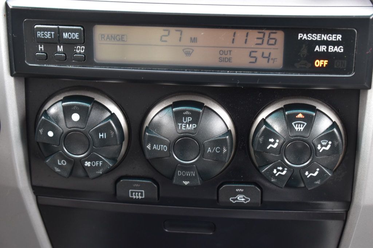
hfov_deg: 26.0
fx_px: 808
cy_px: 124
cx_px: 186
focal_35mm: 78
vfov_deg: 17.5
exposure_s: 1/15
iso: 720
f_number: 6.3
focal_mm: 52
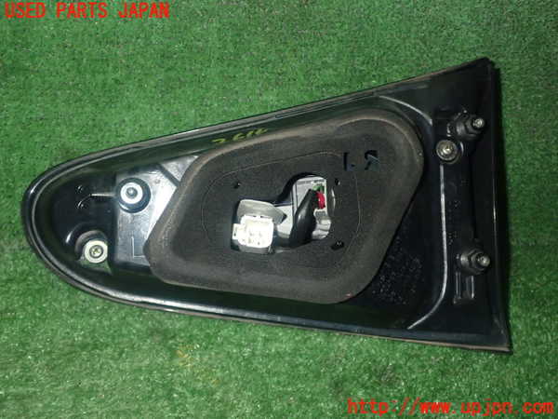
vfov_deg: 39.7
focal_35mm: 36
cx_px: 279
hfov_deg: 51.4
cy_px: 210
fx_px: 580
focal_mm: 6.37
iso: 640
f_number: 7.1
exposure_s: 1/40
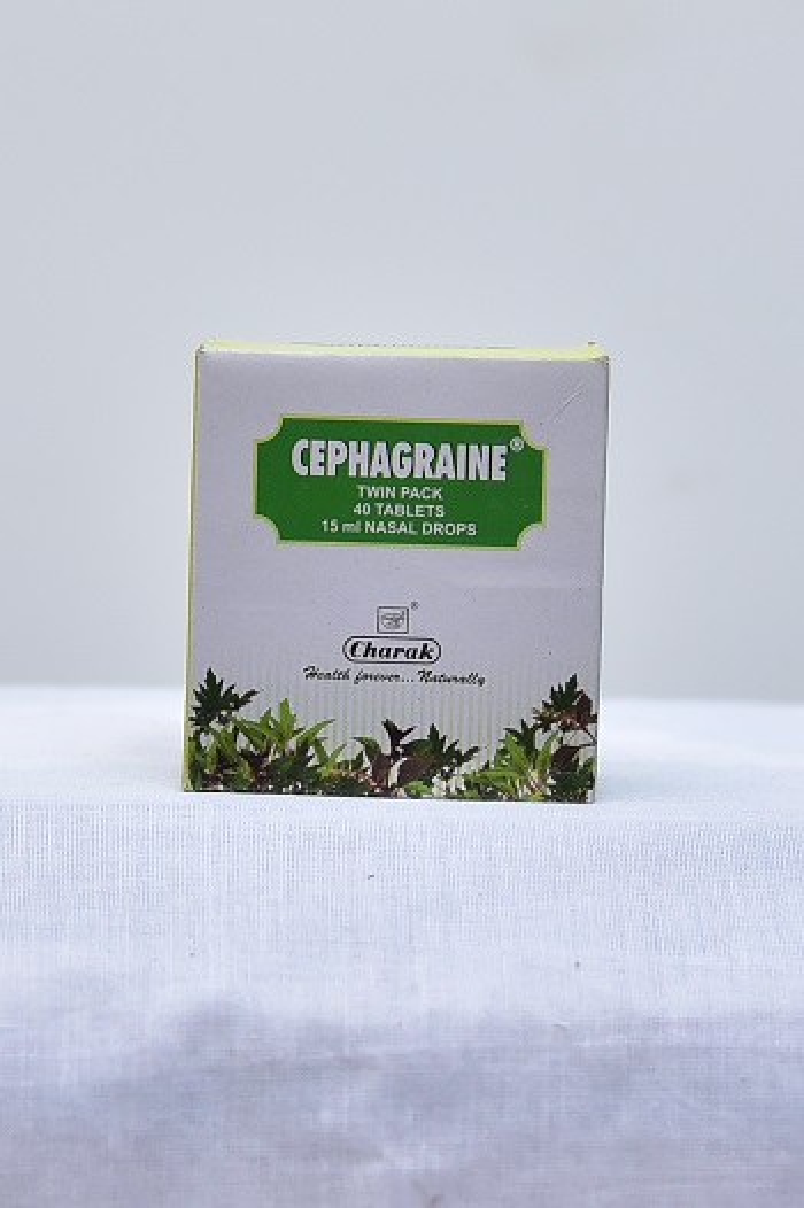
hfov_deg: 28.0
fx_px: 1610
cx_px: 402
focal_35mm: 48
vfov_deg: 41.1
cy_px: 604
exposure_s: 1/125
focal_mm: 48
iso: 1250
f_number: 4
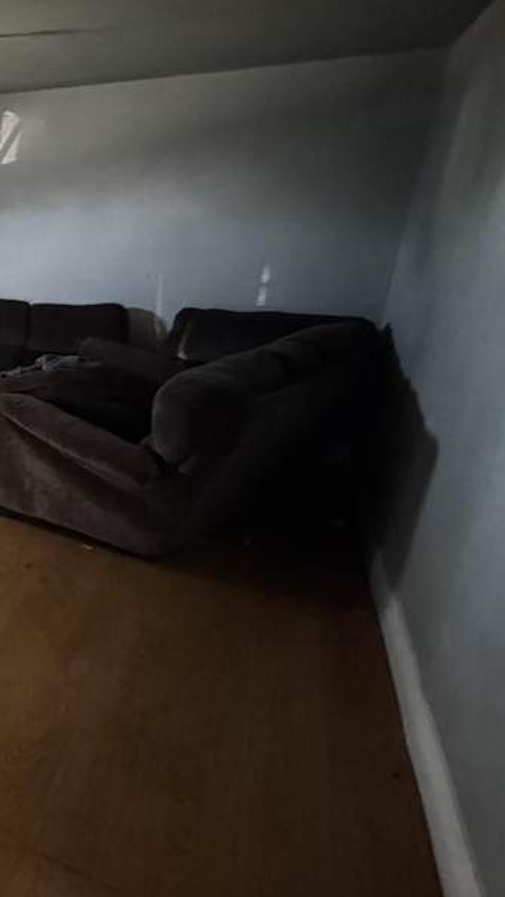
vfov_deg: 59.5
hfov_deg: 22.3
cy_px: 456
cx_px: -390
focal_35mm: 33
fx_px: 786
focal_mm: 2.22
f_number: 2.2
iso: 1600
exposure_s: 1/30
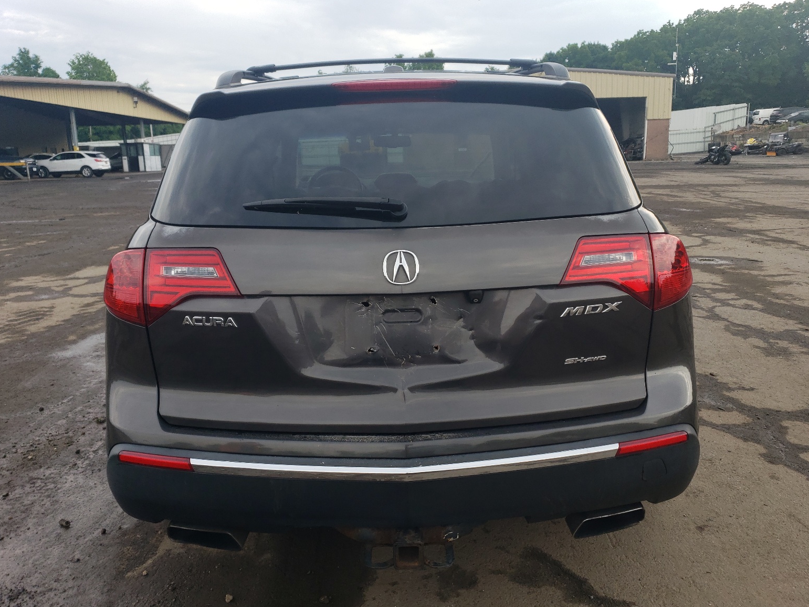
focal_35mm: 27
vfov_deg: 51.4
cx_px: 401
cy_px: 294
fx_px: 631
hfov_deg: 65.3
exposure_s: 1/1000
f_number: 1.5
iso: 50
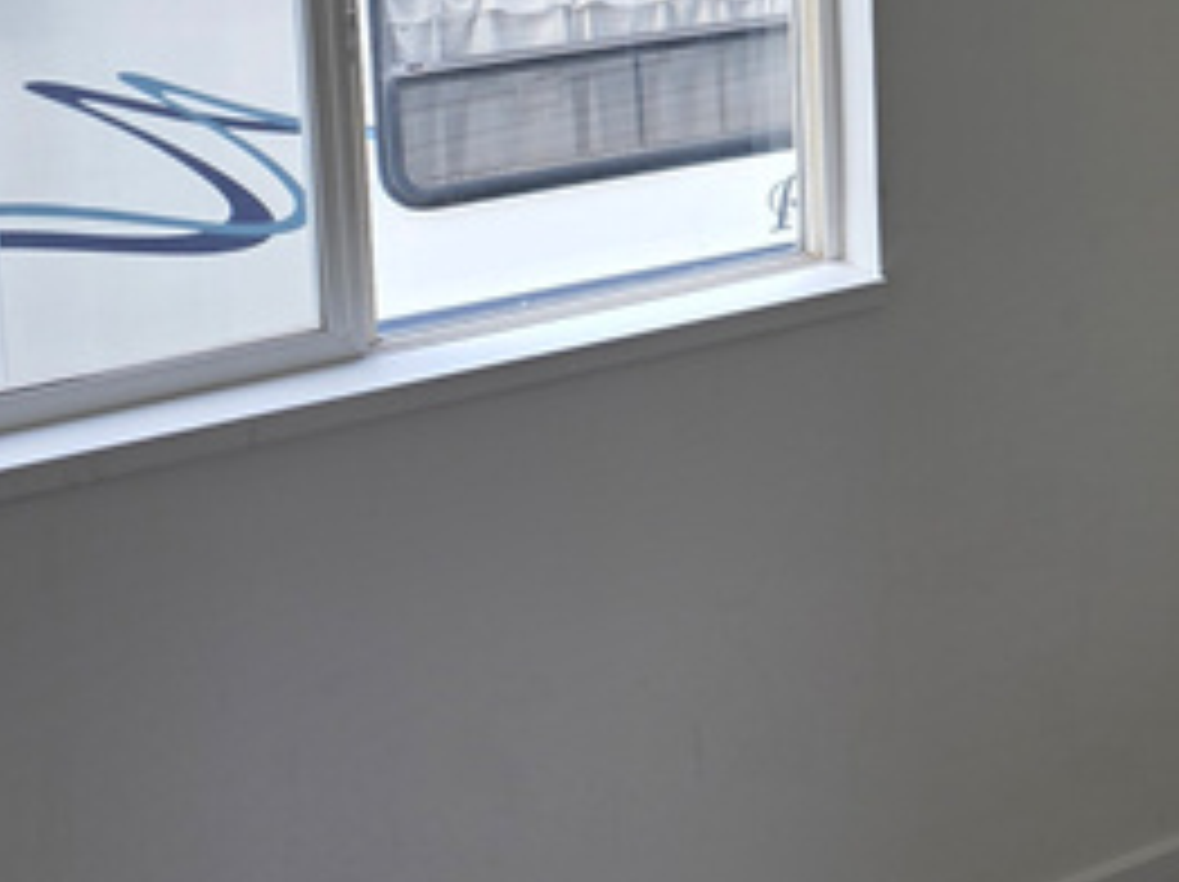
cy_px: -22
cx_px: 1364
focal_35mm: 90
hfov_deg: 20.6
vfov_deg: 16.0
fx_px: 3063
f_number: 1.7
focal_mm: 6.3
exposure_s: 1/120
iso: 40
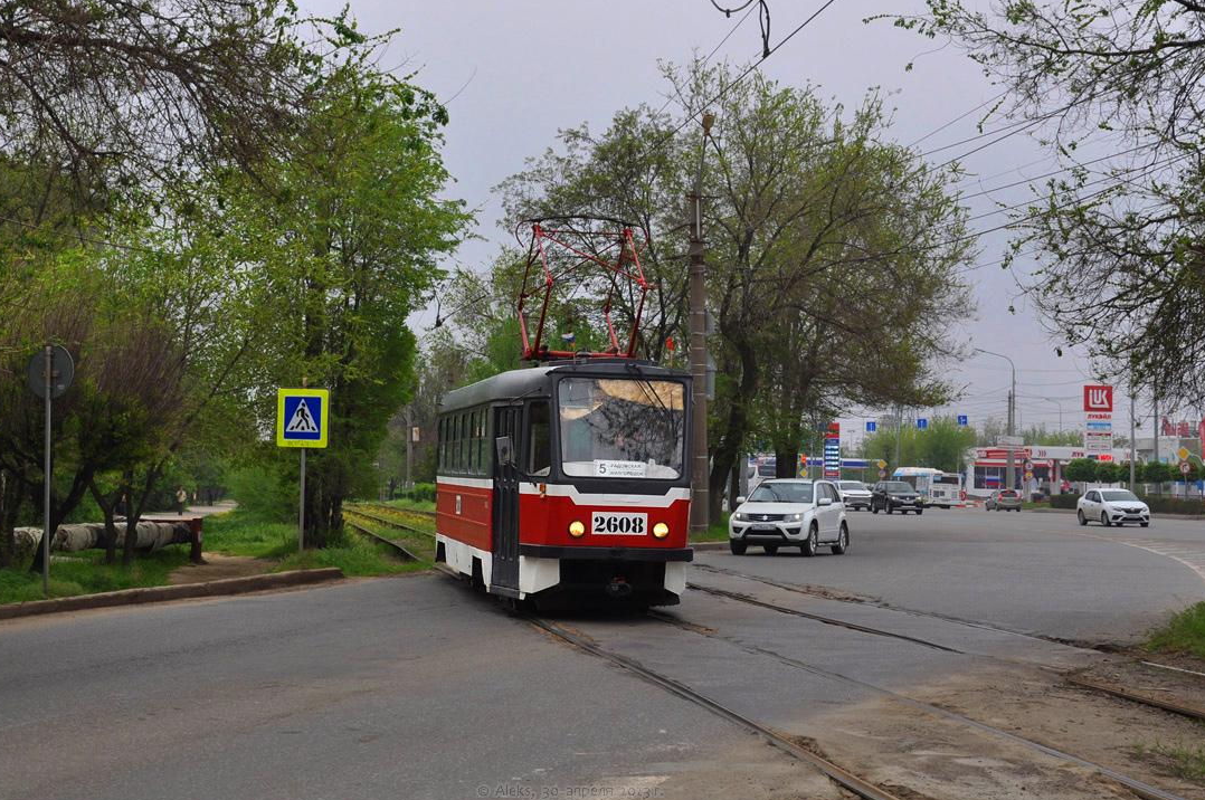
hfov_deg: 27.4
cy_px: 298
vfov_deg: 18.3
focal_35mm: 74
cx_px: 571
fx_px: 2474
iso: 200
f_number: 6.3
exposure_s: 1/320
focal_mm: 38
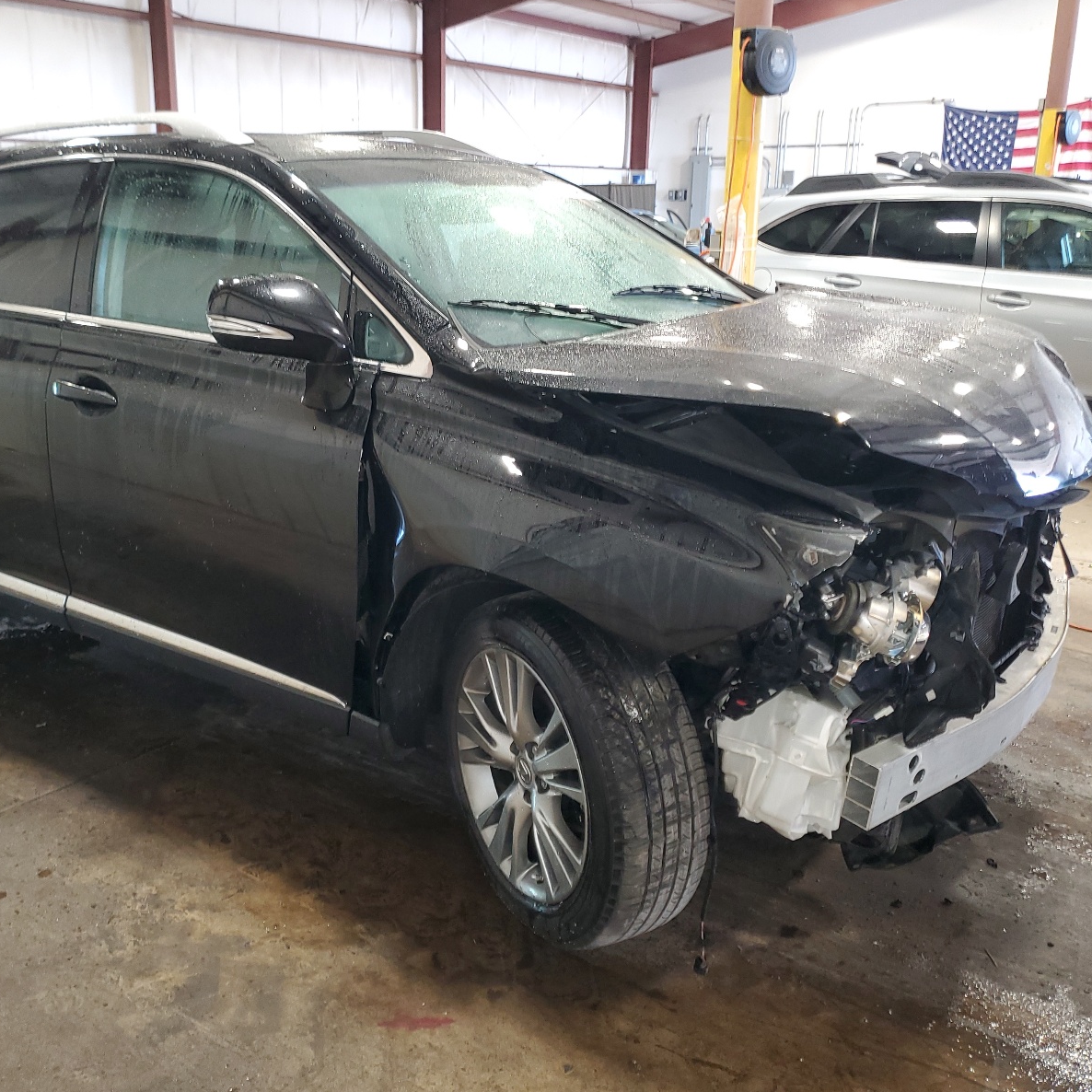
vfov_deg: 52.5
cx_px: 461
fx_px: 1106
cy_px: 547
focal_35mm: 31
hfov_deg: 52.3
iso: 96
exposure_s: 1/24
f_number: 1.5
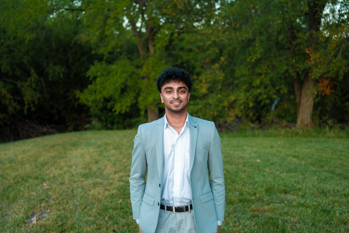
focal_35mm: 40
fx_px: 388
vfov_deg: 33.4
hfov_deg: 48.5
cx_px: 174
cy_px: 116
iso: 500
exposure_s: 1/250
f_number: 2.8
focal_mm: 40
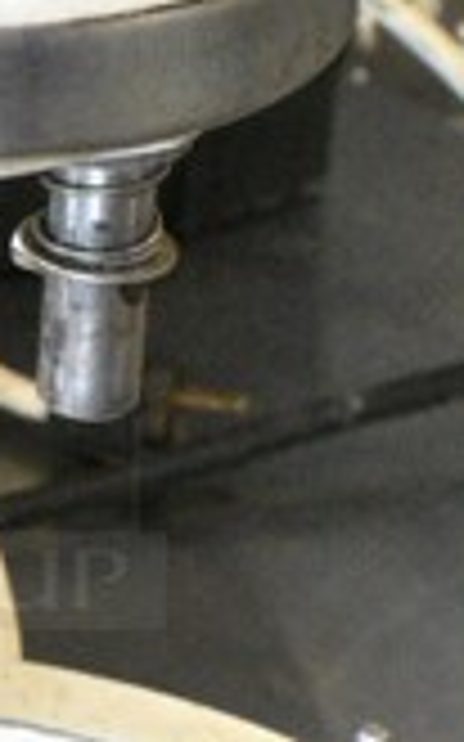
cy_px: 393
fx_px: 3422
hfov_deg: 7.6
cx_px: -333
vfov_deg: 12.4
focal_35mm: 169
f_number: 7.1
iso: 6400
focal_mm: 20
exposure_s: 1/200
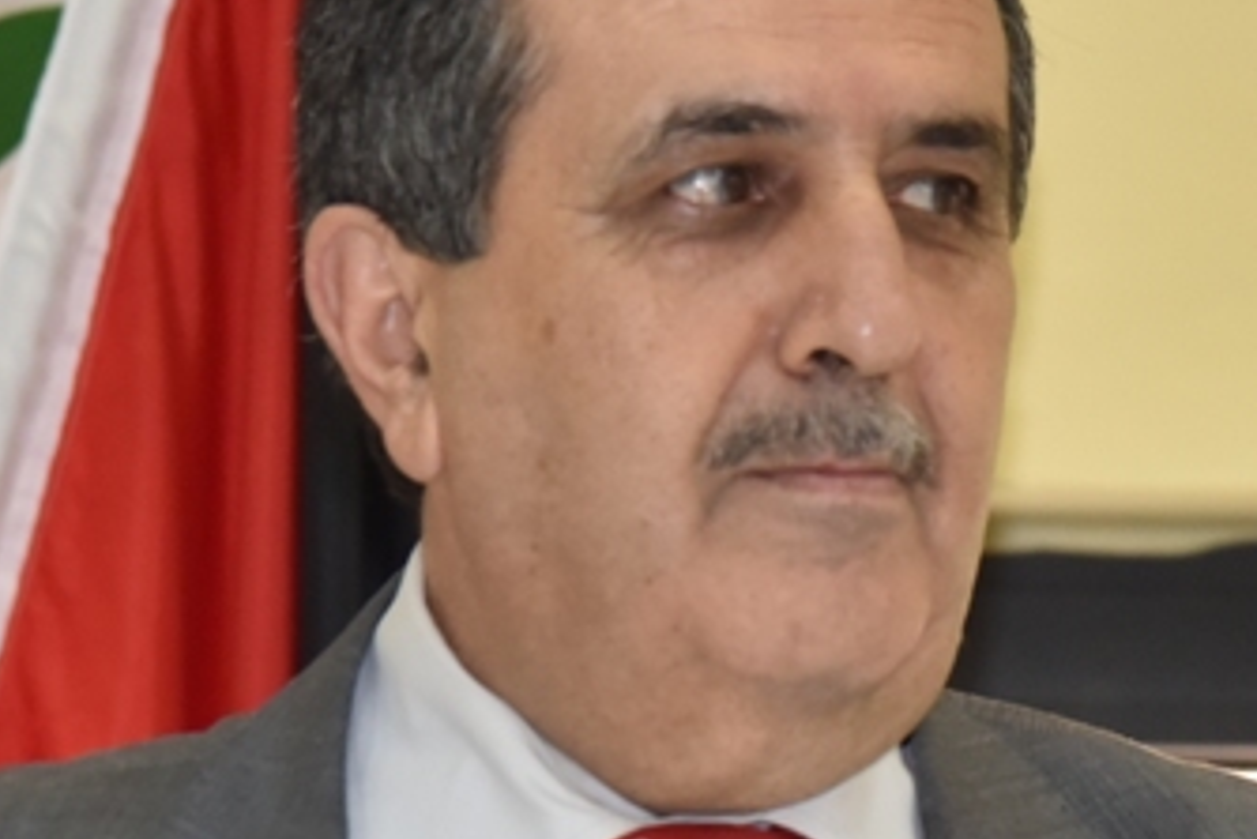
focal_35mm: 322
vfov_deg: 4.3
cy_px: 619
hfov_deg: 6.4
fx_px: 11247
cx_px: 862
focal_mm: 105
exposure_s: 1/250
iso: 1600
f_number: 5.6
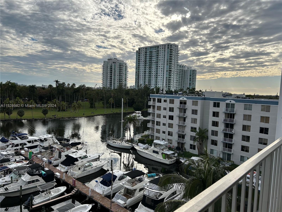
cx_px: 141
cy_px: 106
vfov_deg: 53.1
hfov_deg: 67.3
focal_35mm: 26
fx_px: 212
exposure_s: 1/5882
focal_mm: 5.7
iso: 50
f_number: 1.5
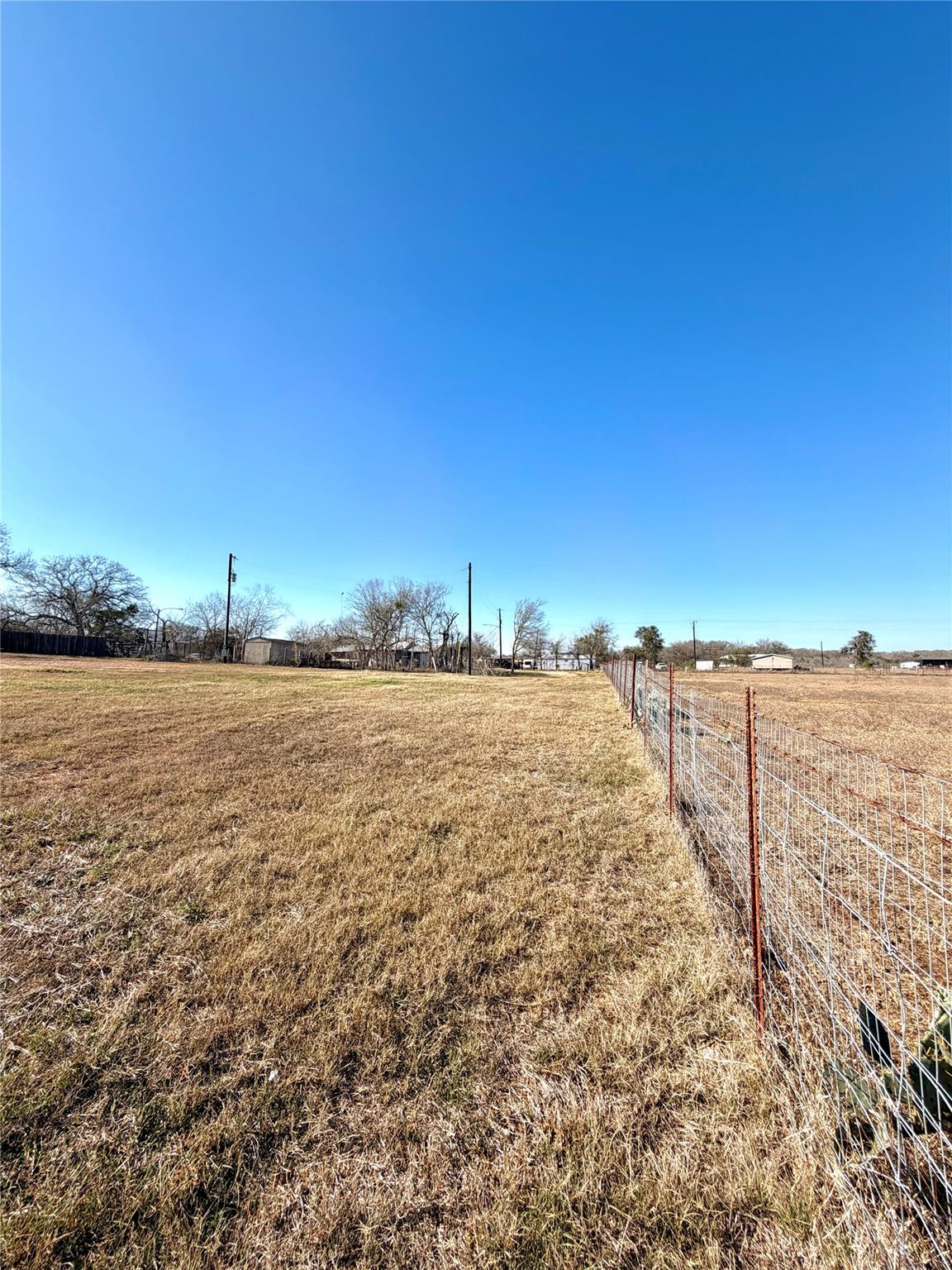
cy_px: 635
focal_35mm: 14
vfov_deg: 102.1
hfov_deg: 85.7
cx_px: 476
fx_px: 513
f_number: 2.2
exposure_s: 1/770
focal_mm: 2.22
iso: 25
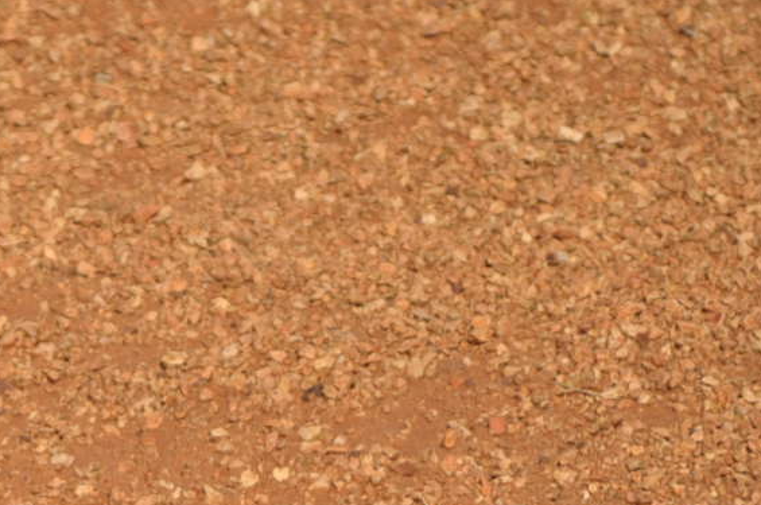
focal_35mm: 694
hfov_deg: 3.0
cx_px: -265
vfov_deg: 2.0
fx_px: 14649
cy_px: 558
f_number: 4.8
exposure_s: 1/2000
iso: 200
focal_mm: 122
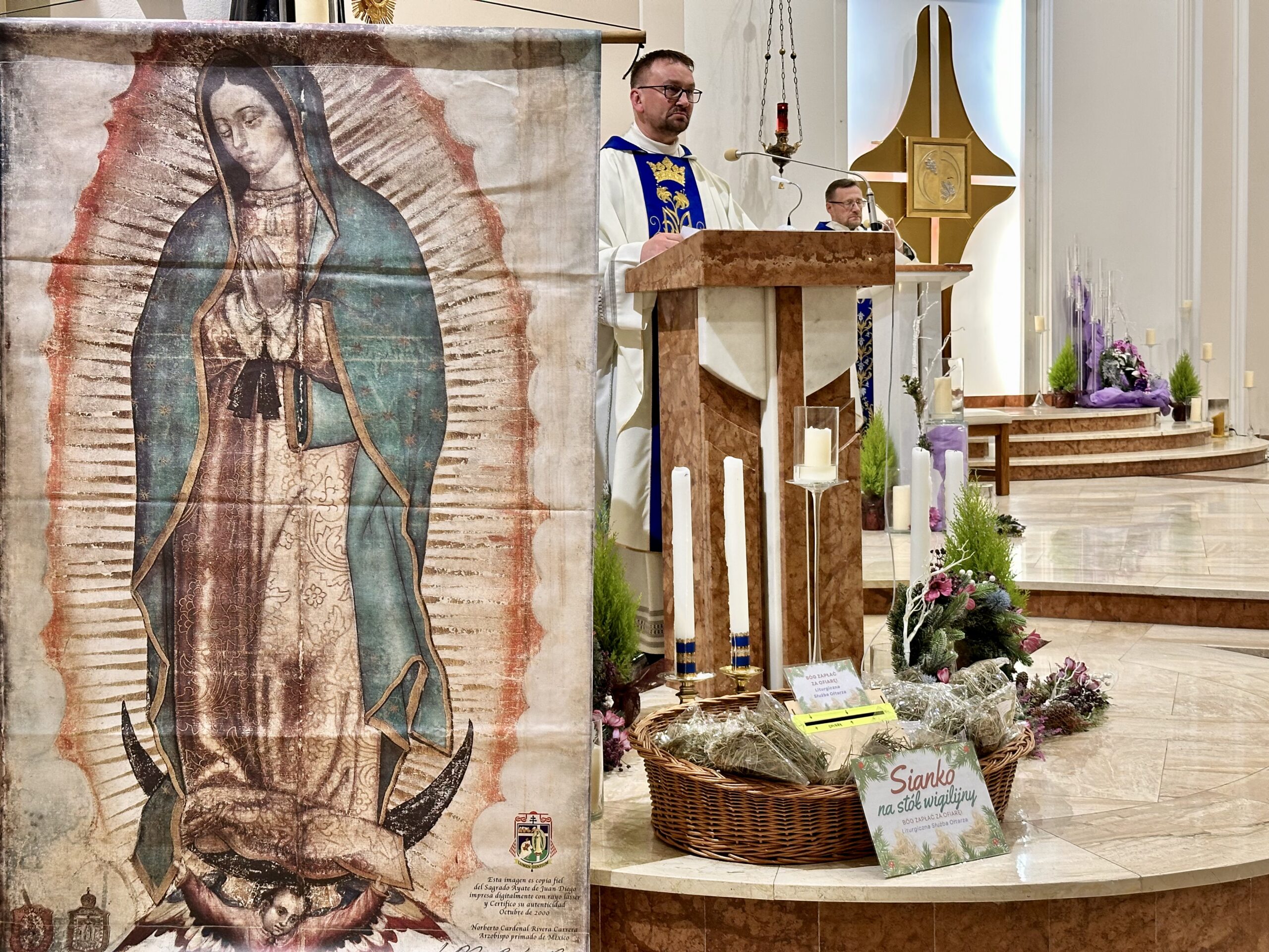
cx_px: 634
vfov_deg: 30.3
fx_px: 1760
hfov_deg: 39.7
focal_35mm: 48
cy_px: 476
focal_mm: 6.86
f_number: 1.78
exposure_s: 1/50
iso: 125
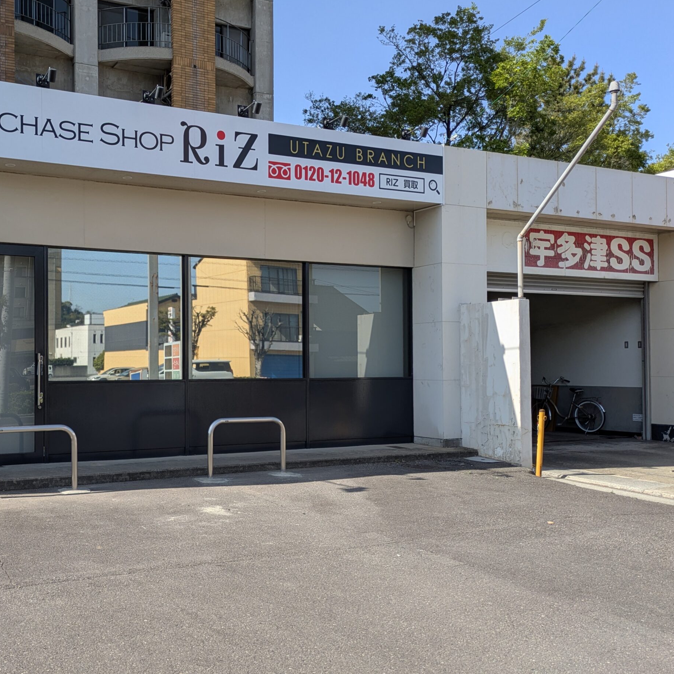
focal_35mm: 31
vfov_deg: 52.5
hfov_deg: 51.2
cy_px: 332
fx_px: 683
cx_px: 203
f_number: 1.89
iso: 47
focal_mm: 5.43
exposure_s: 1/1449
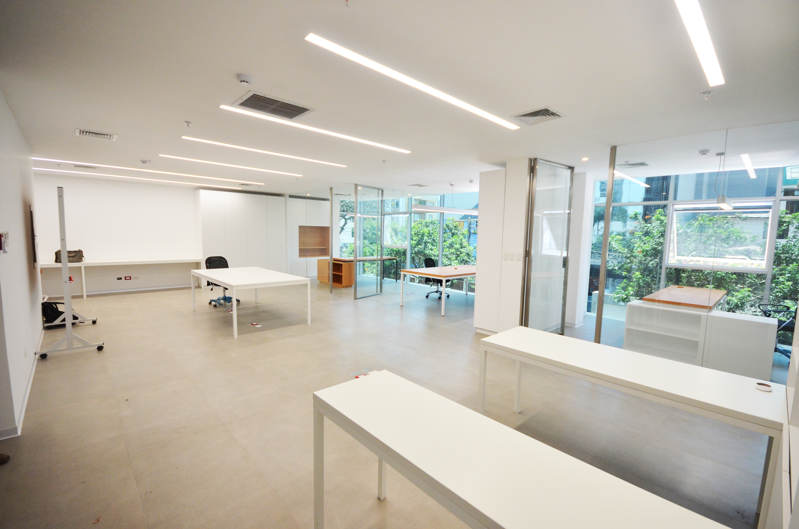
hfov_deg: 100.5
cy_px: 264
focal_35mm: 15
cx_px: 400
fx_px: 332
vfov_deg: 77.1
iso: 800
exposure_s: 1/125
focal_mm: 10
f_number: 5.6
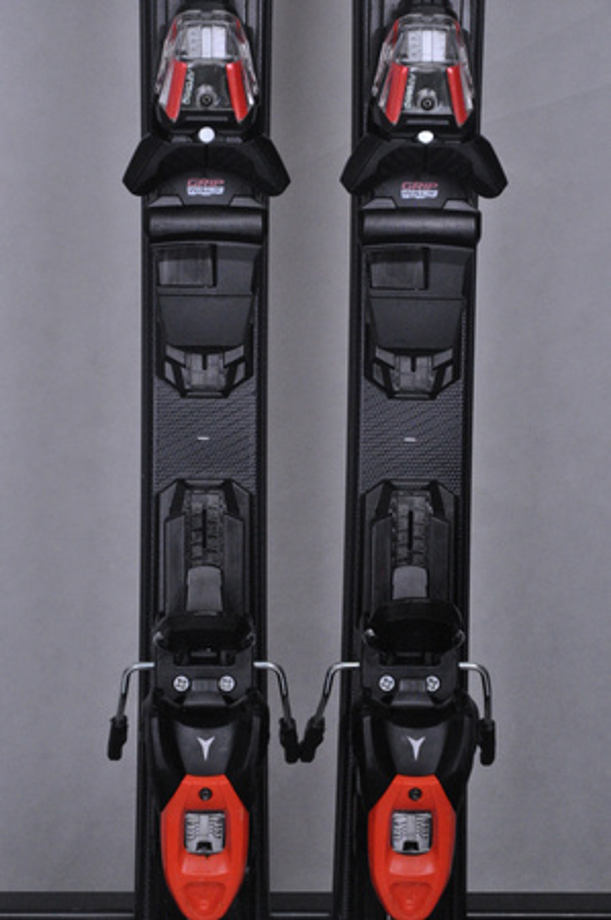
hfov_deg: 12.2
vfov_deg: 18.2
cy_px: 460
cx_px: 306
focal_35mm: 112
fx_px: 2870
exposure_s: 1/125
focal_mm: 75
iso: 3200
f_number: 9.5
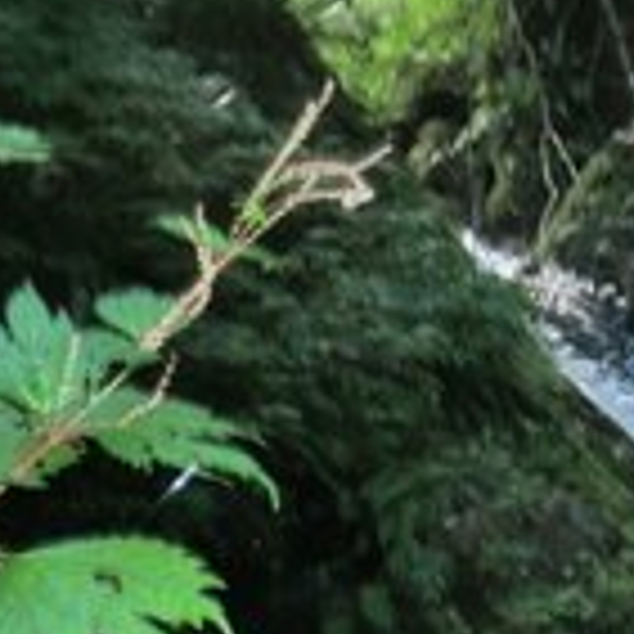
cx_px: 733
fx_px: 2279
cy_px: 531
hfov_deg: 15.3
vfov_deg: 15.7
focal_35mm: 110
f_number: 3.4
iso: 400
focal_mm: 7.9
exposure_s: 1/50
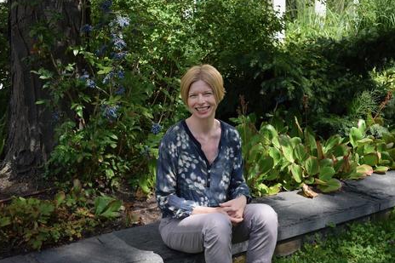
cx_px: 189
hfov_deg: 35.3
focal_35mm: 57
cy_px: 124
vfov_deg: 23.9
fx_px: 620
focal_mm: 35
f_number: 4.5
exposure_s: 1/1000
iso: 560
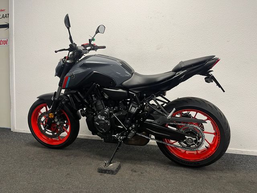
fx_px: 193
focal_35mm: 26
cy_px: 96
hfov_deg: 67.3
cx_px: 128
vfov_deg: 53.1
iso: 80
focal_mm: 5.1
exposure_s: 1/50
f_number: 1.6
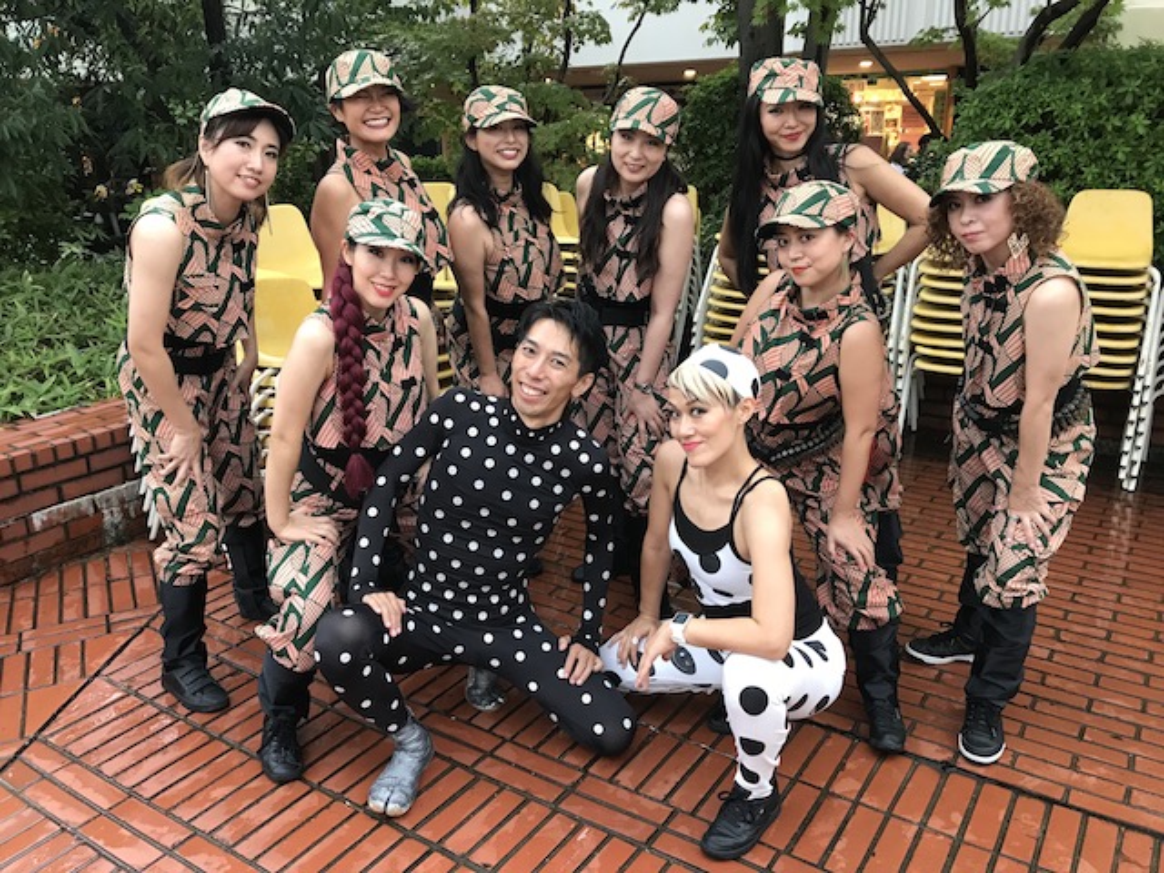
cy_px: 436
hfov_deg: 63.4
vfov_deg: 49.7
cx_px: 582
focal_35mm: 28
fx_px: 942
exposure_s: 1/20
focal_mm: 3.99
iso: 40
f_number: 1.8
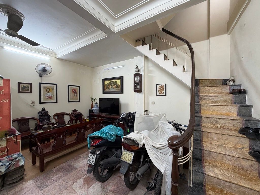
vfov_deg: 85.7
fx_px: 105
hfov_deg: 102.1
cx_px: 130
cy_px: 98
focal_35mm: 14
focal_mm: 2.22
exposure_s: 1/50
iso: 200
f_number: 2.2
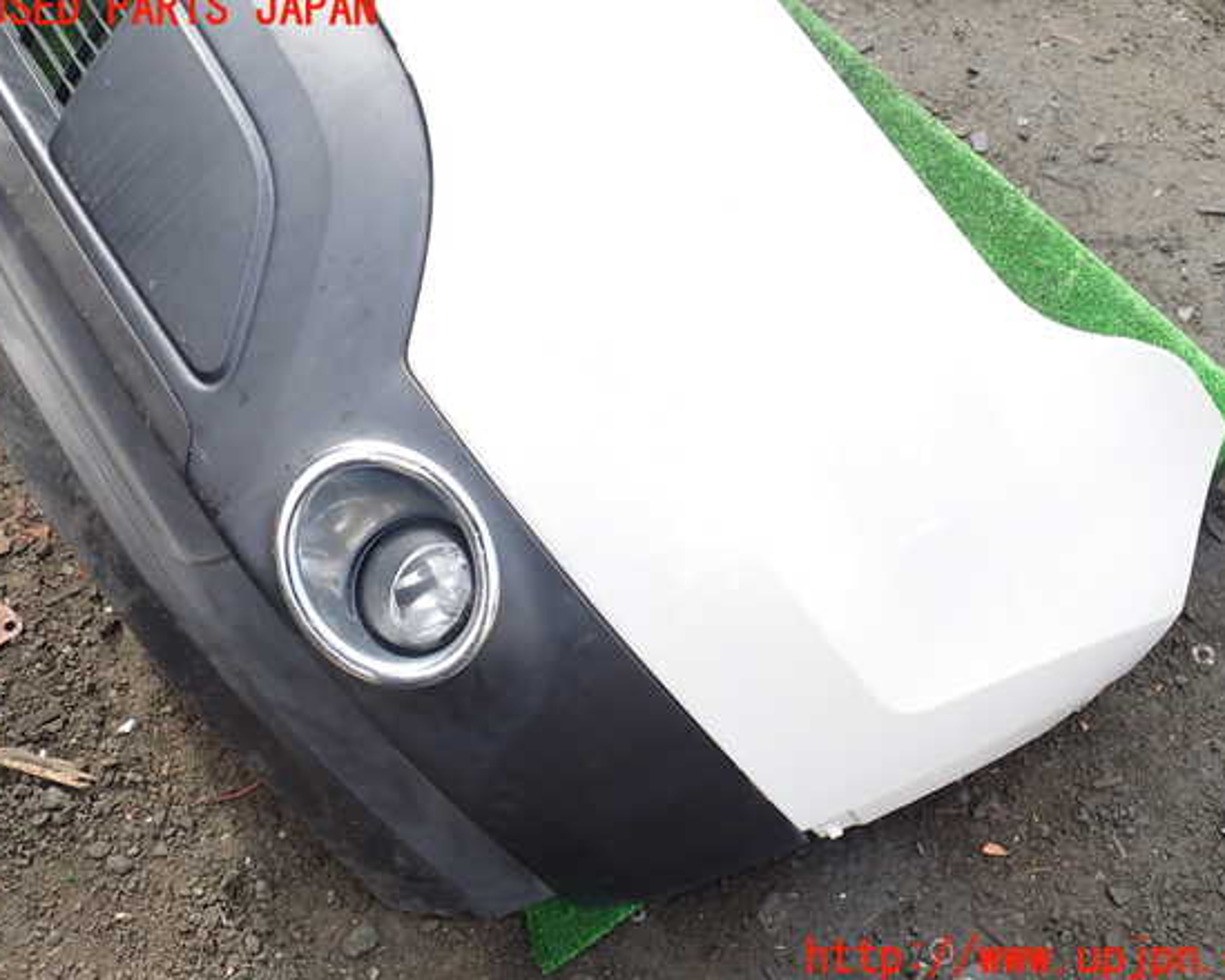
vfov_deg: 45.8
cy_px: 484
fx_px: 1160
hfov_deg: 55.6
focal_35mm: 32
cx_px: 640
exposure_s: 1/200
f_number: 3.2
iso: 100
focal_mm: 5.4
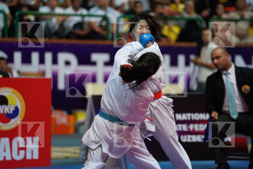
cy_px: 84
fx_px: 1405
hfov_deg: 10.3
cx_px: 126
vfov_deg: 6.9
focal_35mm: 200
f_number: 2.8
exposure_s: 1/1000
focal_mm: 200
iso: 4000
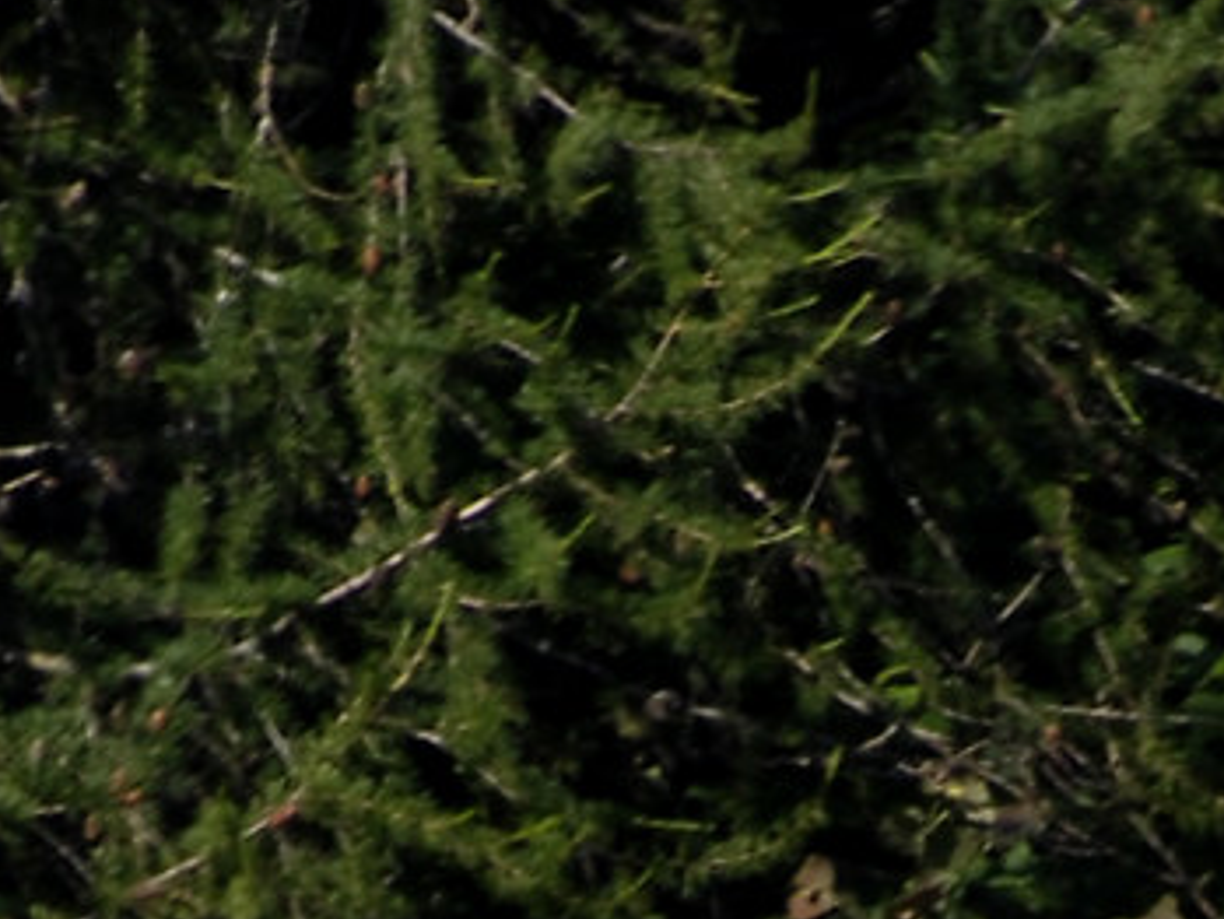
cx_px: 1512
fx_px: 105443
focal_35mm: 2981
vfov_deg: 0.5
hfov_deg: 0.7
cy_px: 2452
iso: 100
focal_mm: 300
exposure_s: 1/200
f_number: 8
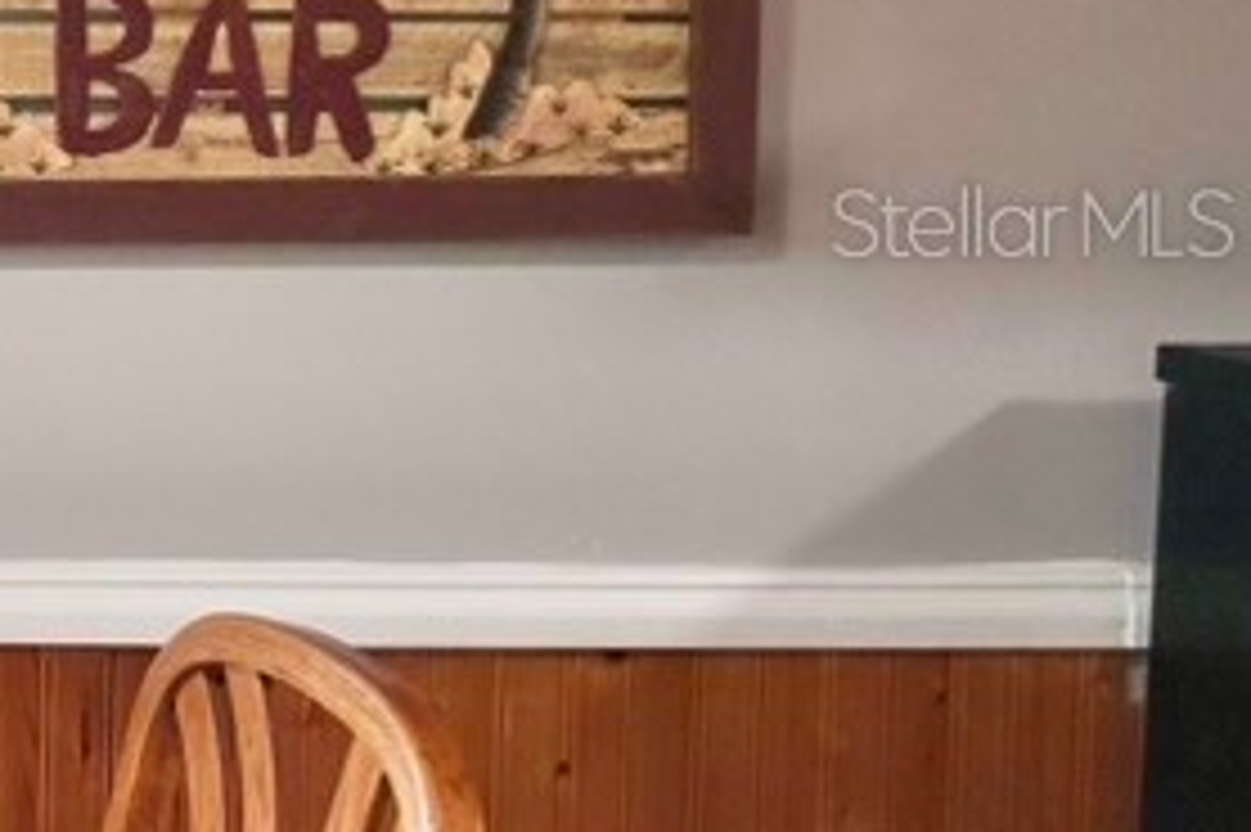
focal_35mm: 92
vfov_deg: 14.8
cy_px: 220
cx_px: -1048
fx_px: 3195
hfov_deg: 17.6
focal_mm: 6.86
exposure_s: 1/287
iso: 80
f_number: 1.78
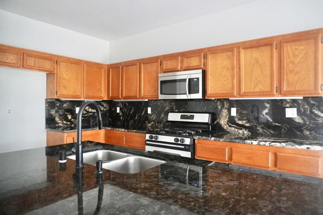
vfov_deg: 53.1
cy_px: 108
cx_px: 162
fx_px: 215
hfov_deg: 73.7
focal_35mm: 24
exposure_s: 1/50
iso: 6400
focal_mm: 16
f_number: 3.5
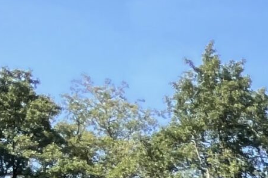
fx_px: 1294
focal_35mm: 174
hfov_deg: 9.7
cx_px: 750
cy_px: 624
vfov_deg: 6.7
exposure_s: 1/796
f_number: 1.6
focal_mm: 4.2
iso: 32
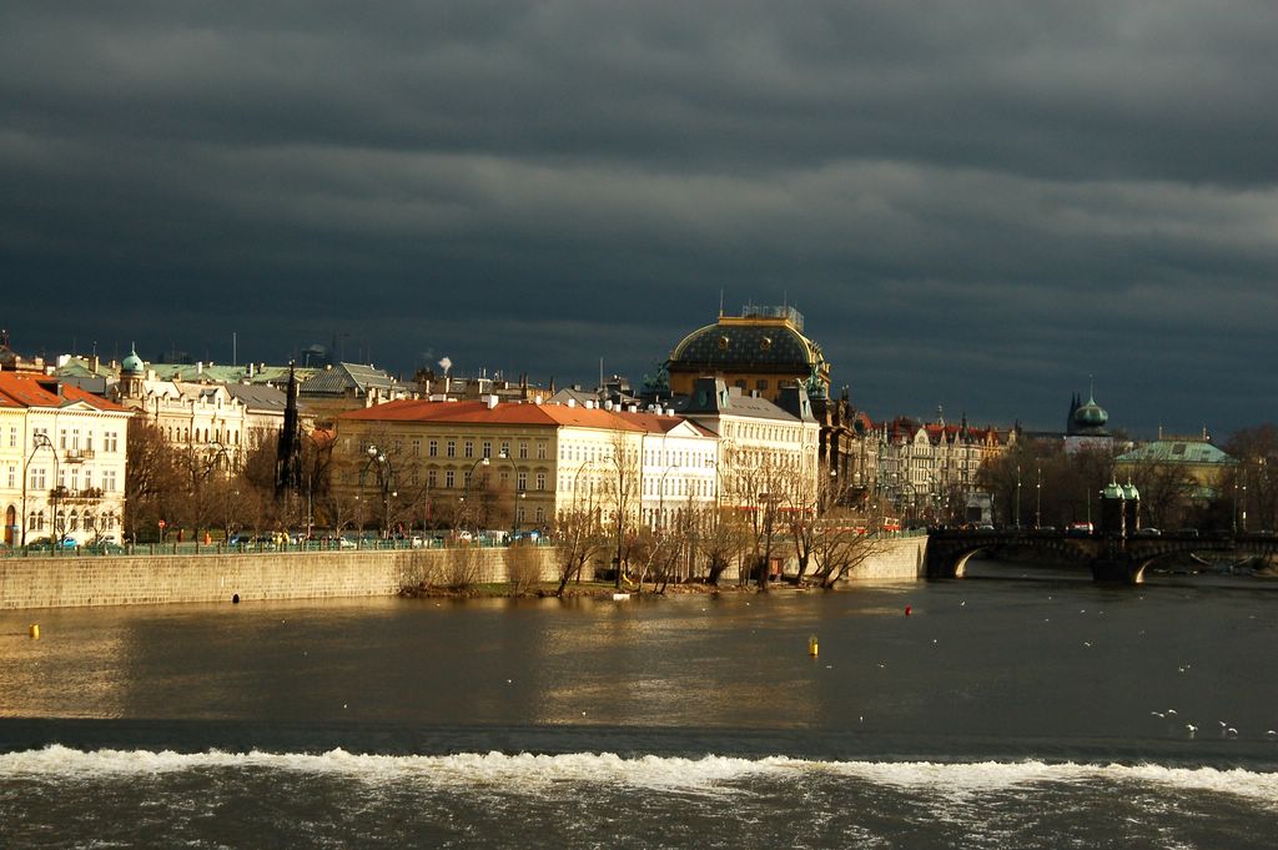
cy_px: 425
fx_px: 3192
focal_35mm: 90
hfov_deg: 22.6
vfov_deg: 15.2
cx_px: 639
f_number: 6.3
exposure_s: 1/1000
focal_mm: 60
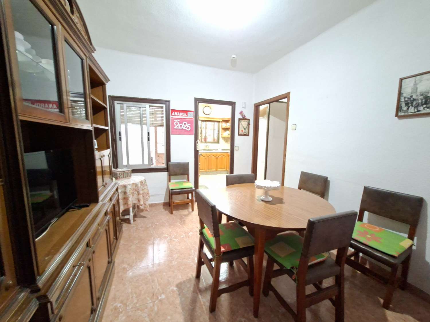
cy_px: 161
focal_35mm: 13
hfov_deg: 106.2
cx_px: 215
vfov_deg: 89.9
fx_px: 161
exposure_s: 1/13
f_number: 2.2
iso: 800
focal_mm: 1.74
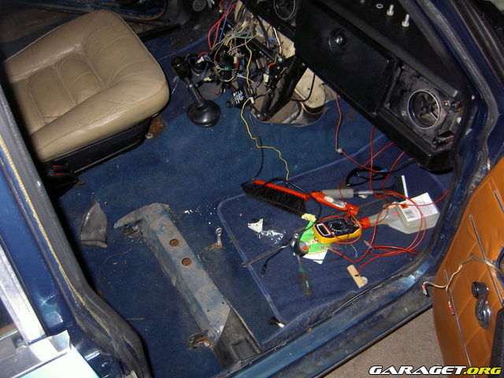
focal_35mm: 34
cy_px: 189
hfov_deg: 54.0
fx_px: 495
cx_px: 252
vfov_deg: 41.8
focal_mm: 5.6
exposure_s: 1/60
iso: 100
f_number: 2.8
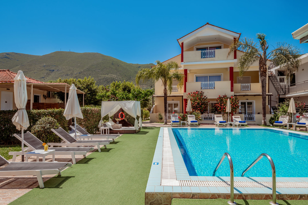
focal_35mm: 23
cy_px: 107
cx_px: 155
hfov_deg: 76.1
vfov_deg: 55.1
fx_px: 197
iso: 125
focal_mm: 22
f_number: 9
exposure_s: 1/400
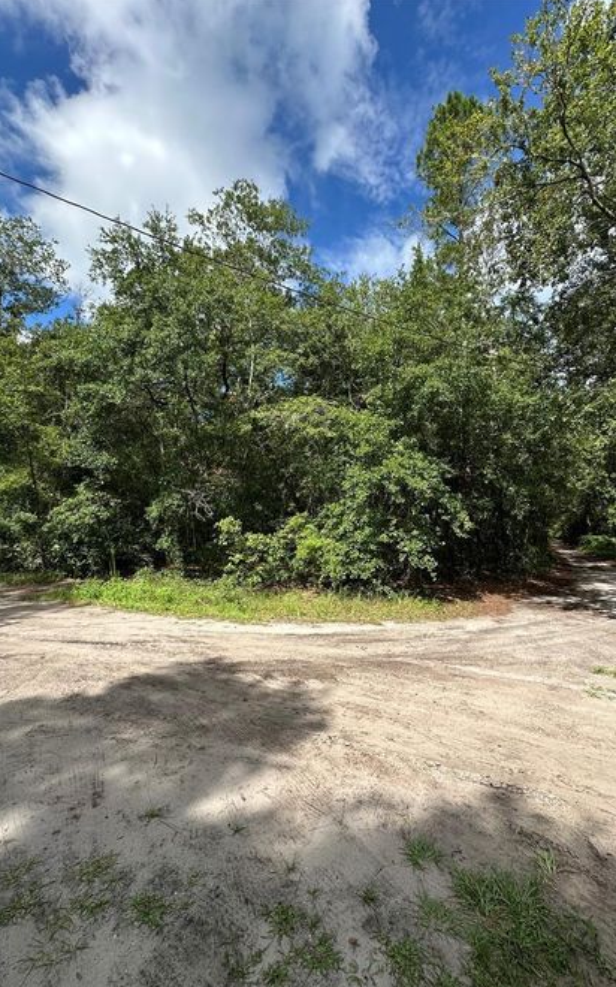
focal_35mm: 15
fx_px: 403
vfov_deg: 101.5
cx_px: 323
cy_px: 494
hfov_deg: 74.7
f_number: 2.2
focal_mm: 2.22
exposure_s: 1/1033
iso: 50
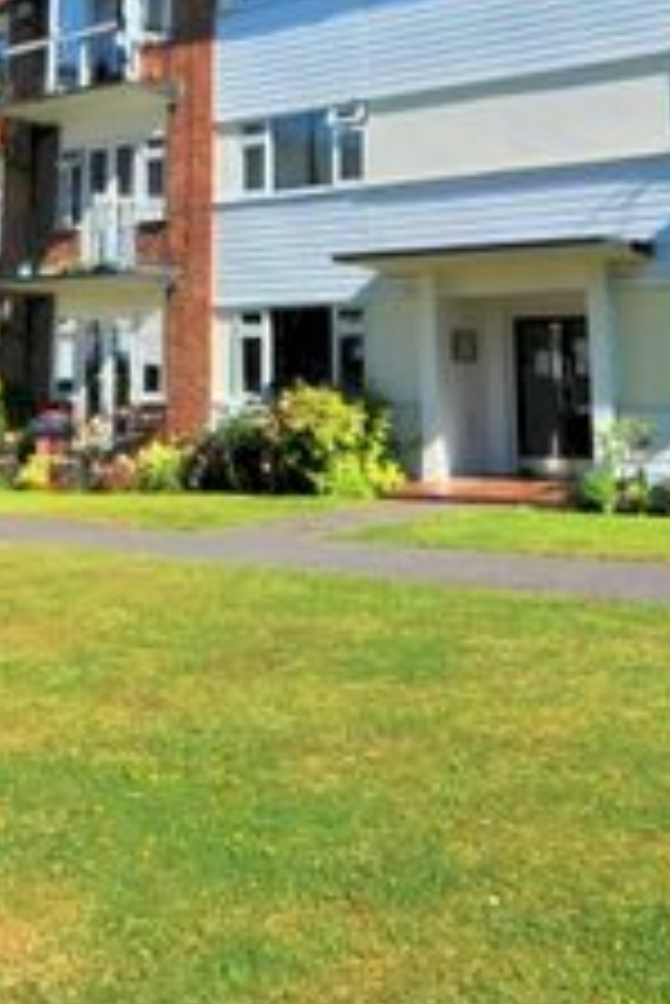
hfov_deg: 28.5
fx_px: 1310
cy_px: 61
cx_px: 216
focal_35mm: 47
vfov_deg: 38.4
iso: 200
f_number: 9
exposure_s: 1/320
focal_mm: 10
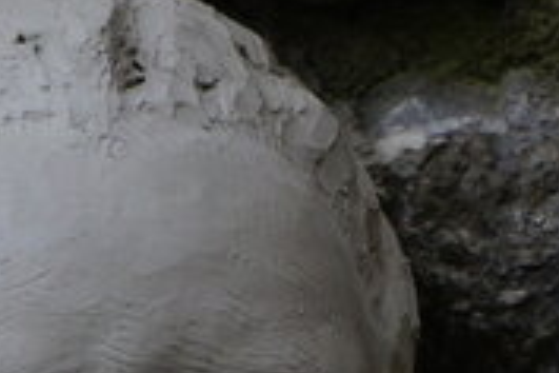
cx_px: 657
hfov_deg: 4.3
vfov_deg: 2.8
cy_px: 1249
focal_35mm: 475
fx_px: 7375
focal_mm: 70
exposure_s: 1/80
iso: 640
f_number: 5.6
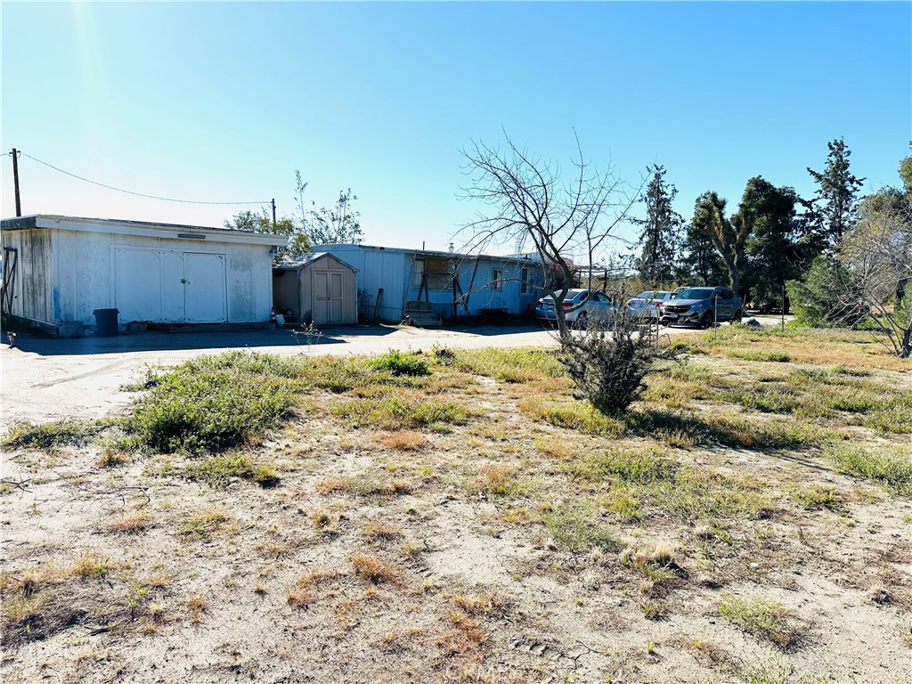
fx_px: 632
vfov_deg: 56.8
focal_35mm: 24
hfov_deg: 71.6
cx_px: 456
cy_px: 342
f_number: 1.78
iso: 80
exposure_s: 1/5525
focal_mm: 6.86
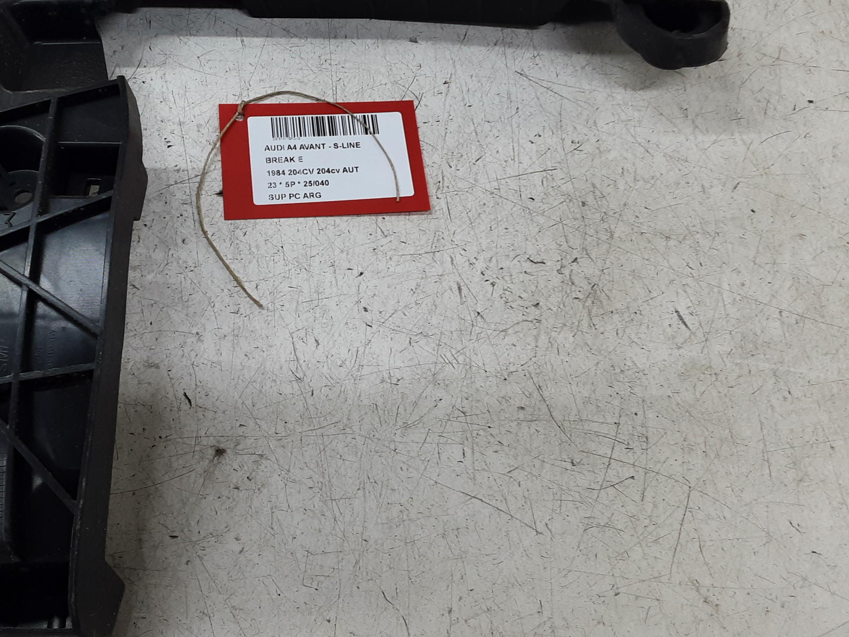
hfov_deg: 47.8
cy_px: 249
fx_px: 932
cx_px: 253
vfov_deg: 37.5
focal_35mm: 38
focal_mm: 2.91
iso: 64
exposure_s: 1/50
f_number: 1.9
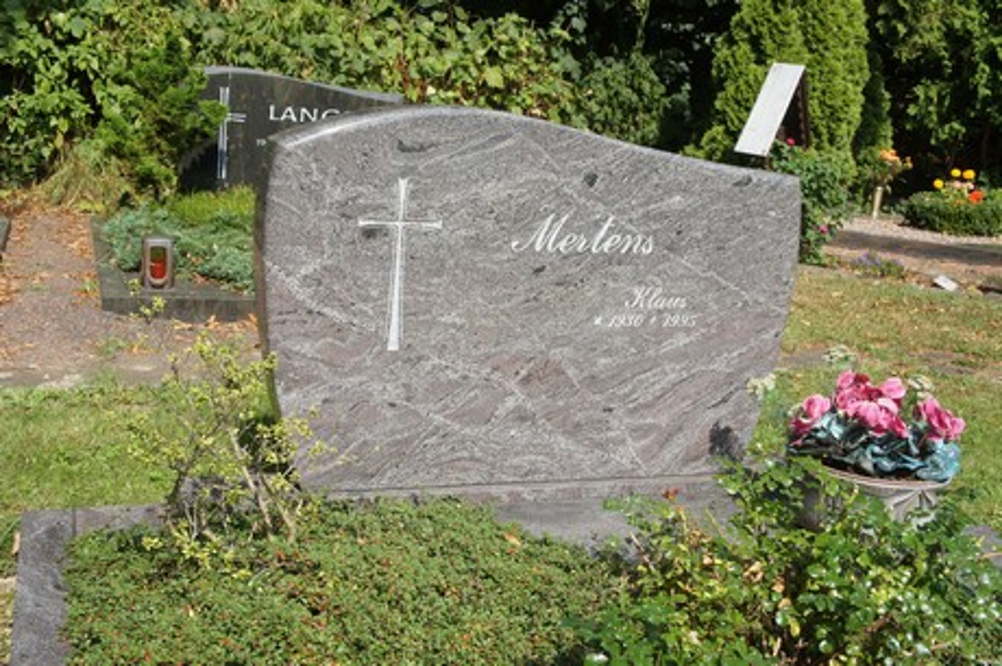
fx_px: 1126
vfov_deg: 33.0
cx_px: 501
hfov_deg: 48.0
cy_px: 333
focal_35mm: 40
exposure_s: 1/320
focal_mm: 27
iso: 200
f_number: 8
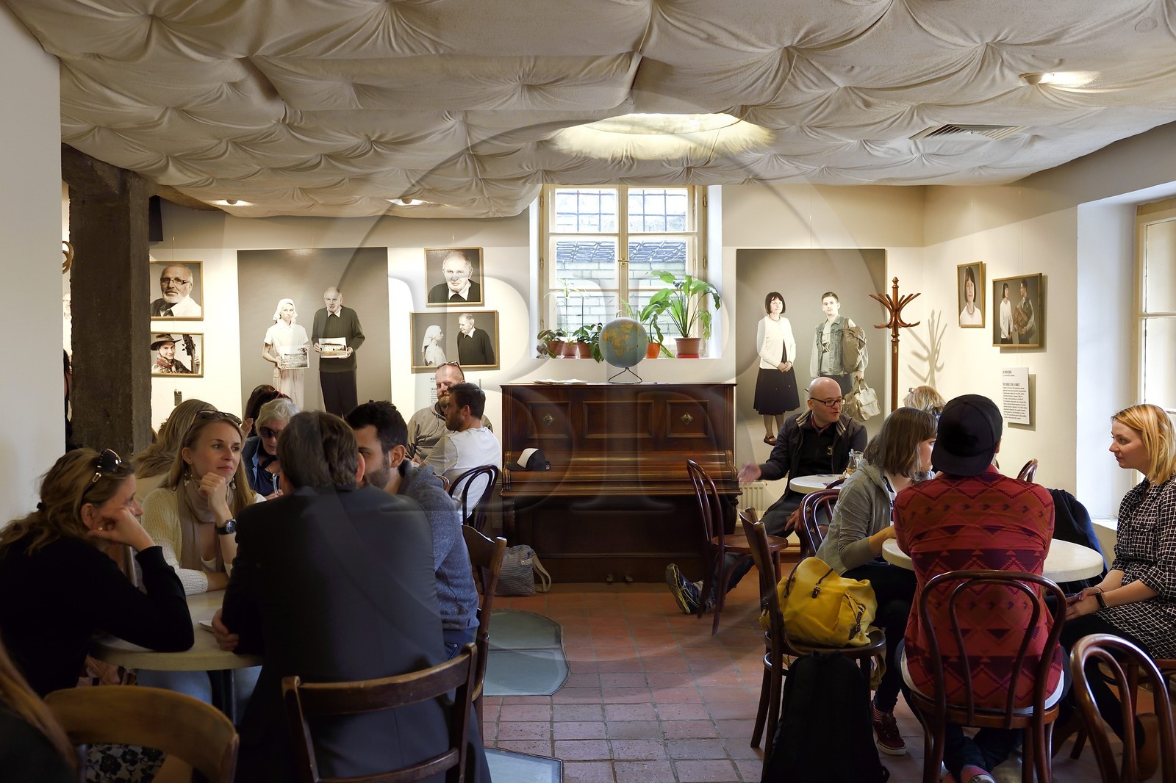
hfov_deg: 58.7
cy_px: 392
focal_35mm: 32
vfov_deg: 41.1
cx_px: 588
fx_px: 1045
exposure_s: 1/50
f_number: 5
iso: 1600
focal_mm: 32
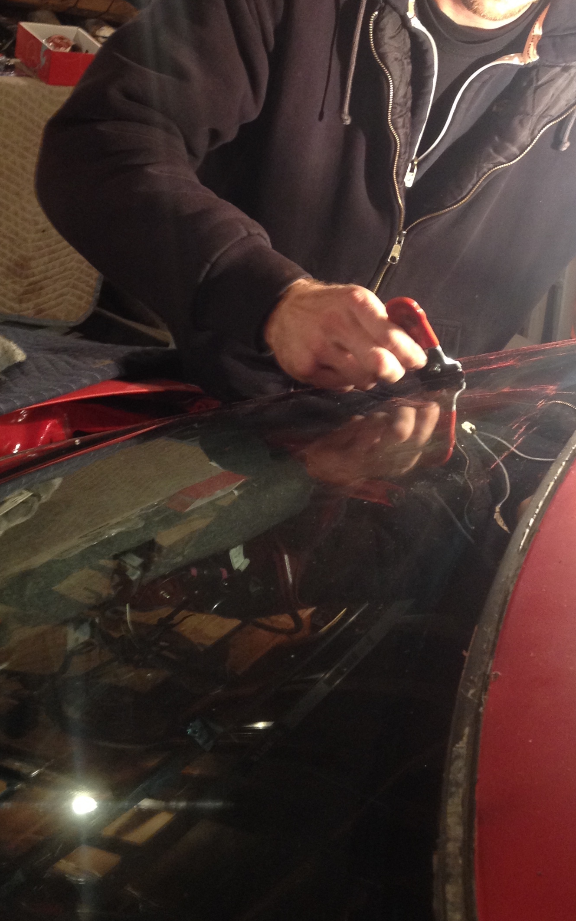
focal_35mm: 57
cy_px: 277
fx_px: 1431
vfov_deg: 35.2
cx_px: 329
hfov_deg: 22.7
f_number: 2.4
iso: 125
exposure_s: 1/20
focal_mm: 4.28
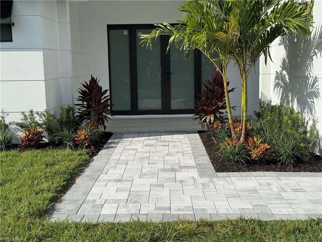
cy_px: 121
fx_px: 446
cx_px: 161
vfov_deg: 30.3
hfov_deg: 39.7
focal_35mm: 48
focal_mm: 6.76
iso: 64
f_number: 1.78
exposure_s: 1/6536
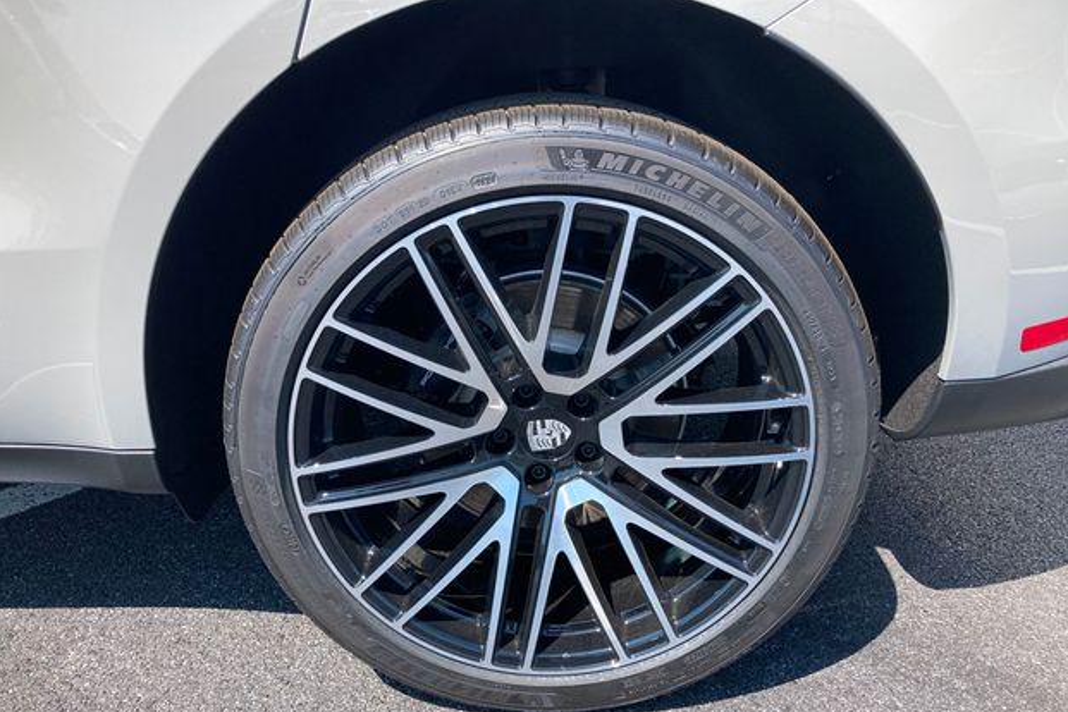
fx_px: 890
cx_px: 519
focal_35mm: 30
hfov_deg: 61.9
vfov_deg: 43.5
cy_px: 409
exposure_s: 1/685
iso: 20
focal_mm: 3.99
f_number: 1.8
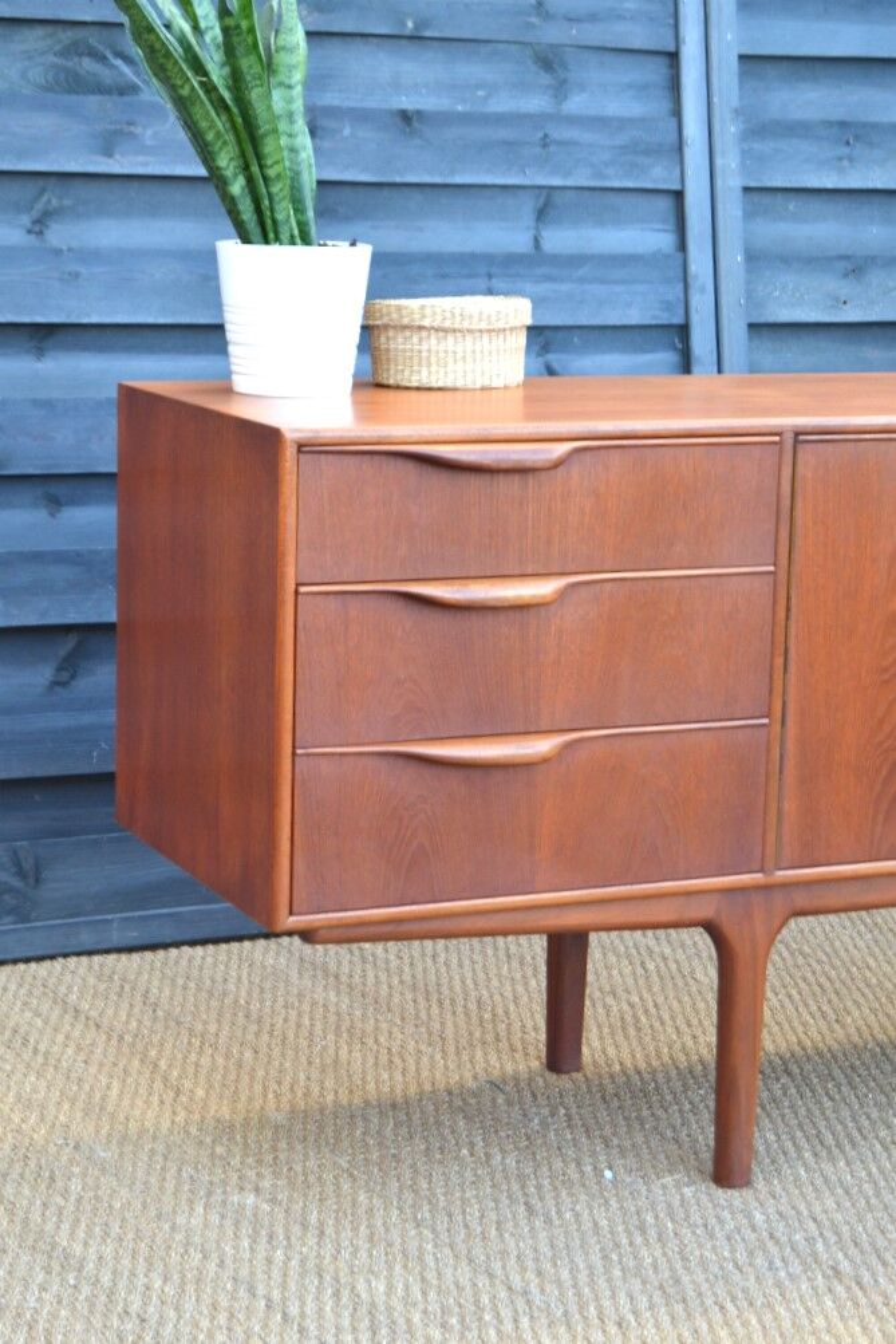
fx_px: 2799
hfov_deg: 18.2
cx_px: 448
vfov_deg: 27.0
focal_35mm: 75
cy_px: 672
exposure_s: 1/60
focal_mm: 50
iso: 400
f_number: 5.6
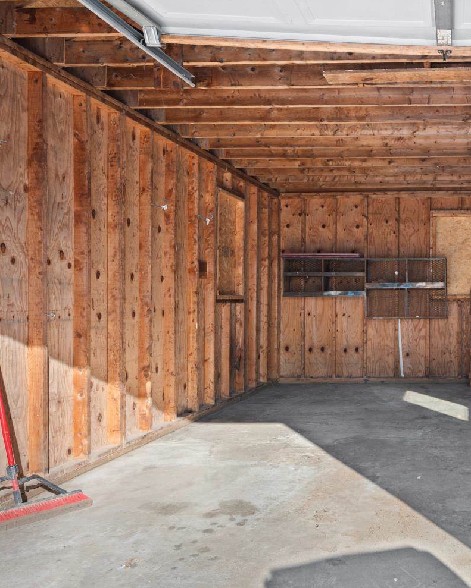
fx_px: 575
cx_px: 435
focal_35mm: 33
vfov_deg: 54.2
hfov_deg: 40.7
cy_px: 297
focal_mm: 23
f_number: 8
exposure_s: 1/30
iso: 320
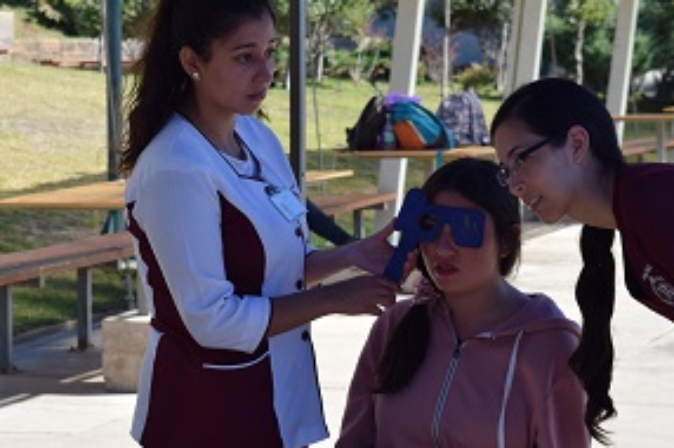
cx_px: 329
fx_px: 2295
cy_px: 218
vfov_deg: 11.1
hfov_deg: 16.7
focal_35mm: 123
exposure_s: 1/320
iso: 200
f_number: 9
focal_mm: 55
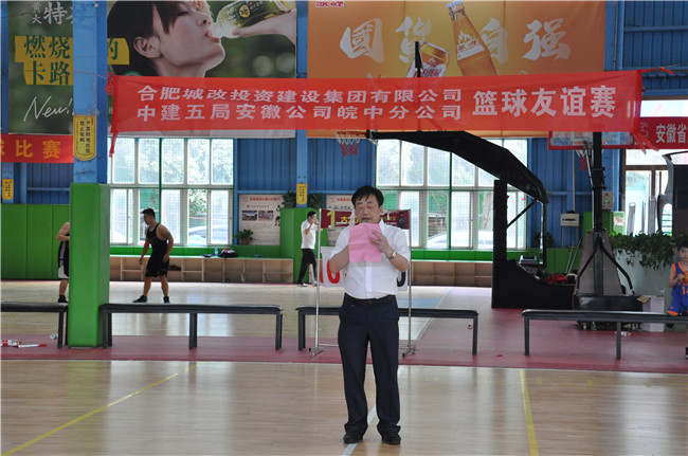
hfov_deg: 27.0
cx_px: 344
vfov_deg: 18.1
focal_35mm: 75
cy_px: 228
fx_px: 1431
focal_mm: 50
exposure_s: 1/60
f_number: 8
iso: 1000
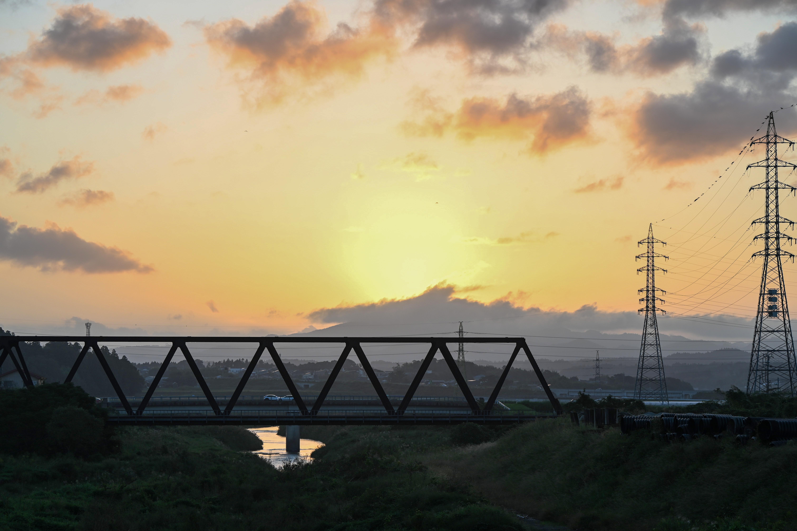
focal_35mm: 105
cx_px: 398
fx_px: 2323
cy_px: 266
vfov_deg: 13.0
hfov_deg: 19.5
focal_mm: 105
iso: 160
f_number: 5.6
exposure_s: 1/250
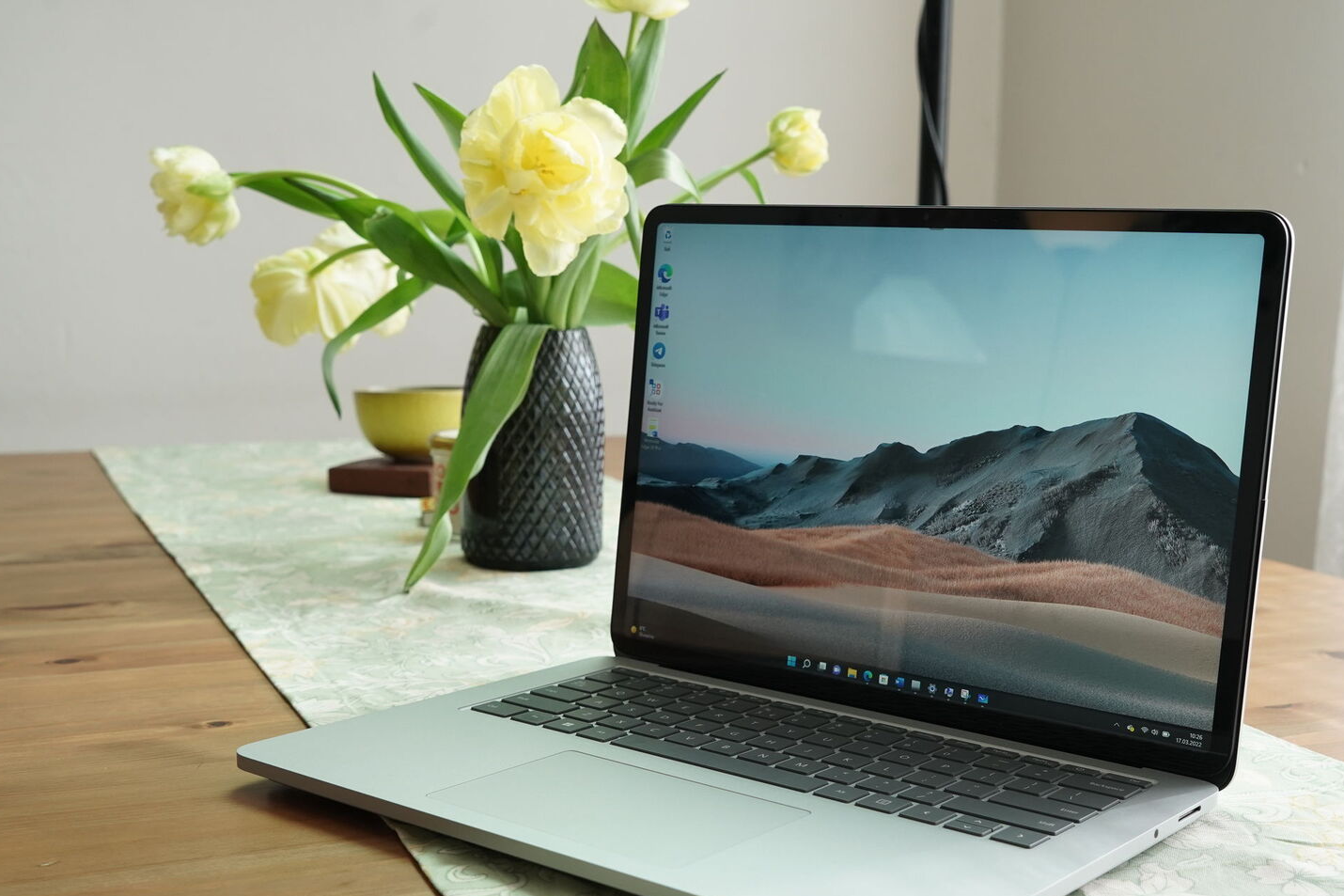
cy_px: 542
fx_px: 1754
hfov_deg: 41.9
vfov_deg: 28.6
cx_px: 726
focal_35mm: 47
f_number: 7.1
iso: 1250
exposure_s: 1/160
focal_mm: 35
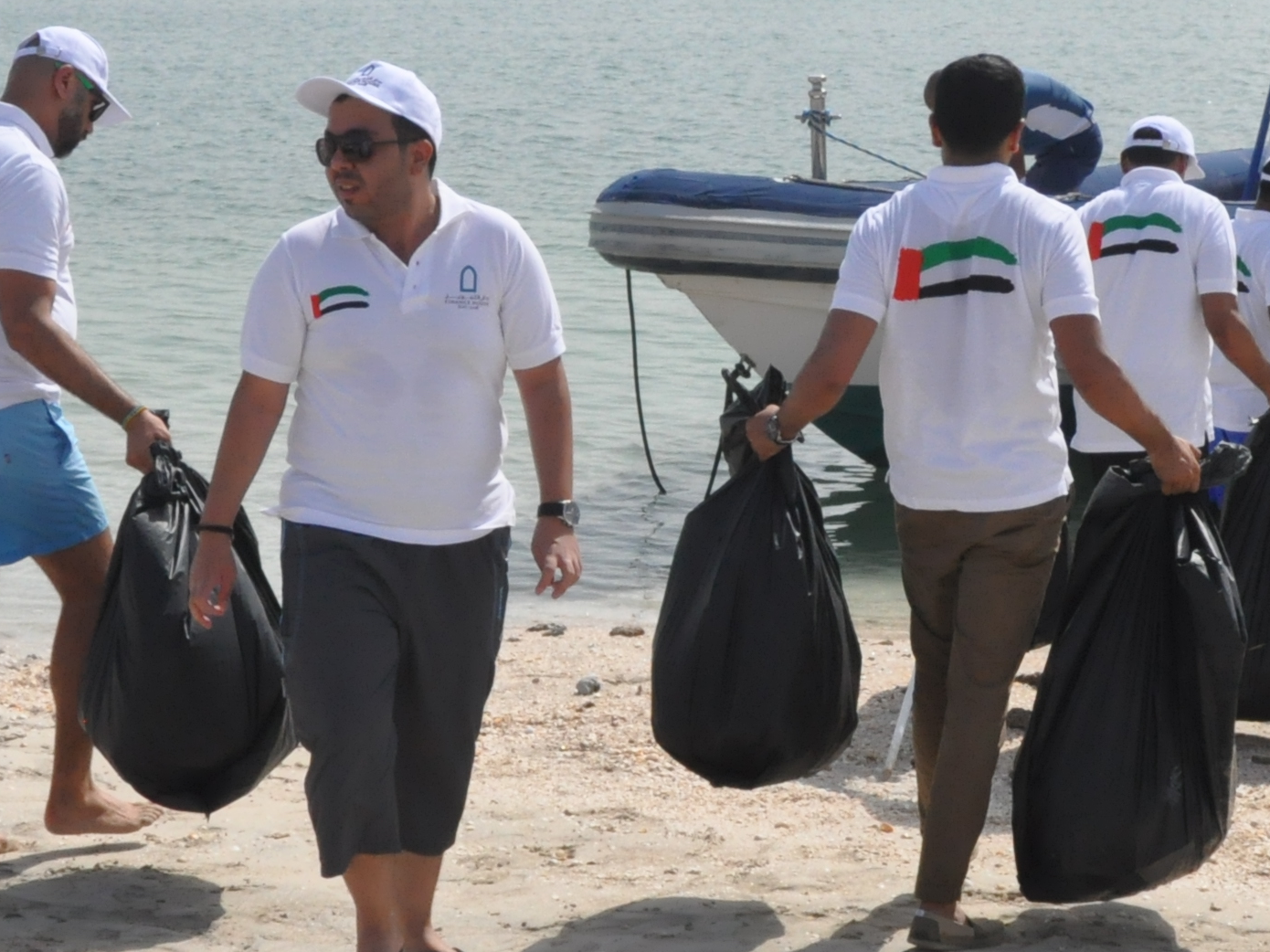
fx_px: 2935
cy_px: 440
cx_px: 770
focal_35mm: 80
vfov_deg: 18.4
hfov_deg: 24.4
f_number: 14
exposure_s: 1/800
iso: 800
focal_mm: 18
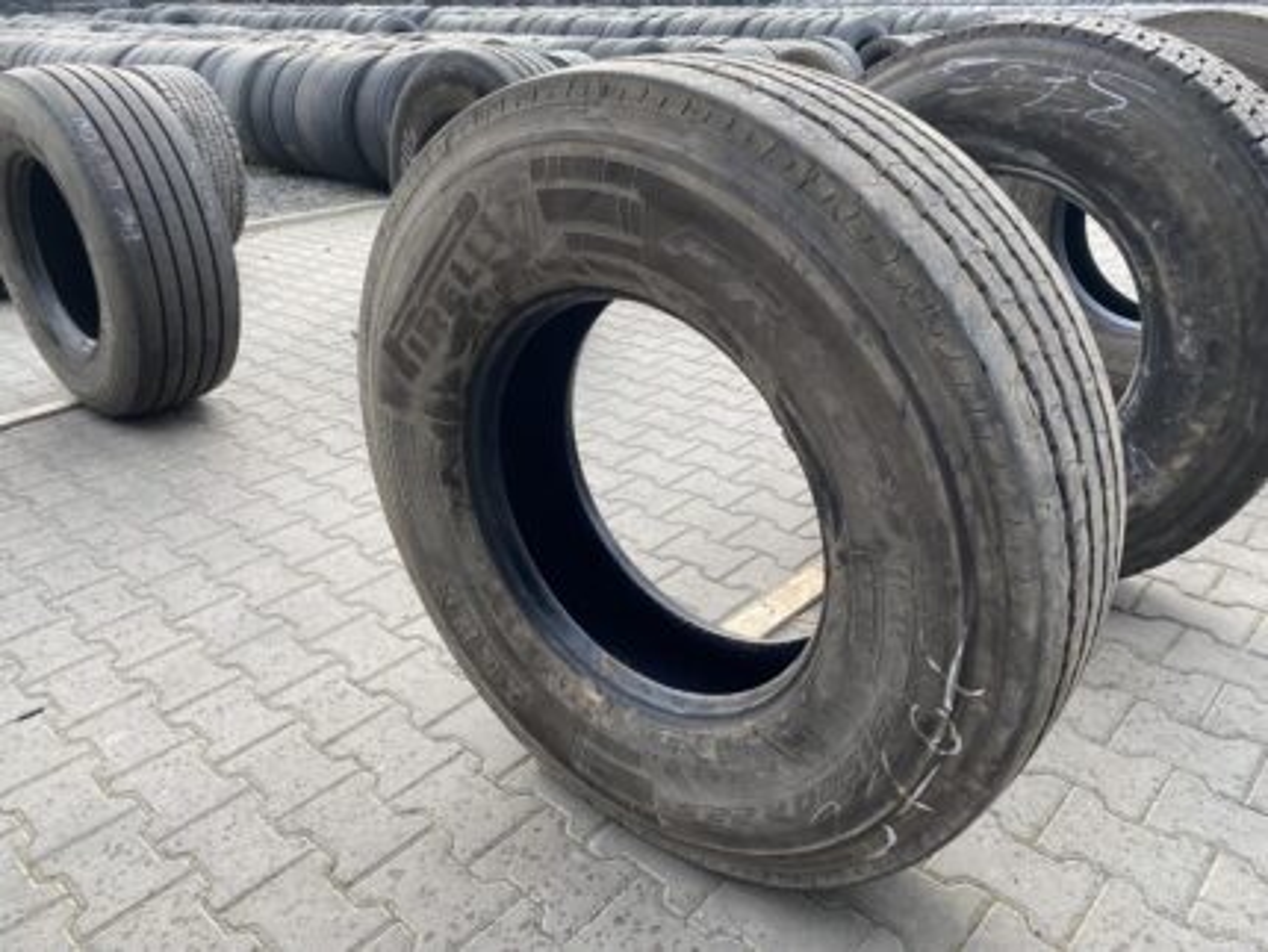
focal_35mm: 26
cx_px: 634
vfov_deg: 53.1
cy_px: 476
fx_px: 953
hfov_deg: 67.3
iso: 32
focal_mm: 4.25
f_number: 1.8
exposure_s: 1/124
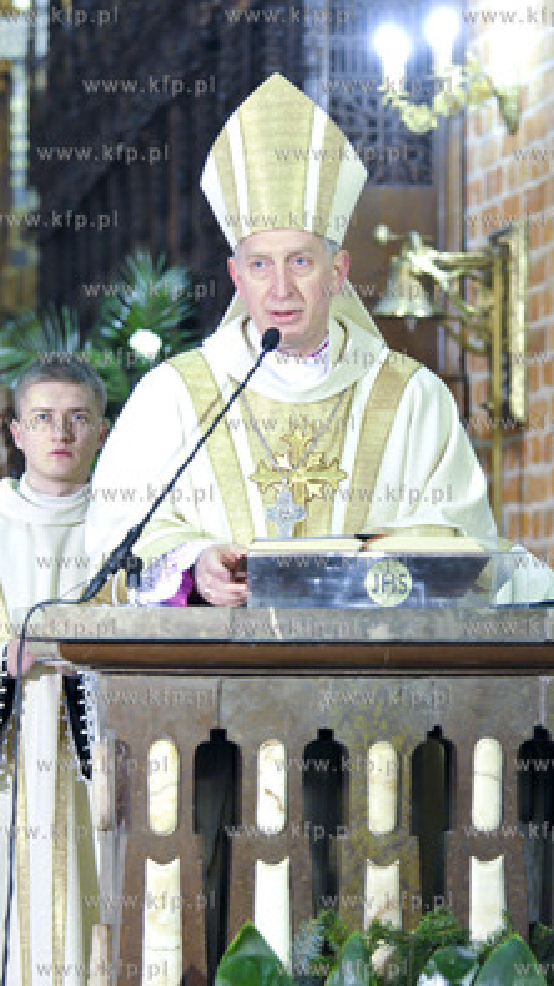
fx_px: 3737
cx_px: 307
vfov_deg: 15.0
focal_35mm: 143
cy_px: 489
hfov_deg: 8.5
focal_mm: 90
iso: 1600
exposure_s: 1/40
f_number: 2.8
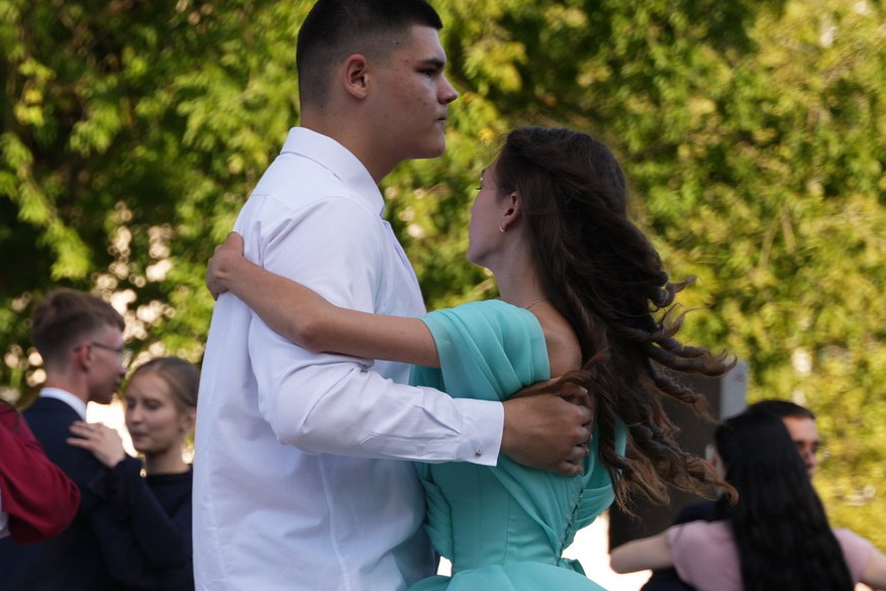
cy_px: 475
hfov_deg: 11.2
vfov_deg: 7.6
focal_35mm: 180
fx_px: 4424
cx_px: -161
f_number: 2.8
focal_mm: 61.6
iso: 160
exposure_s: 1/500
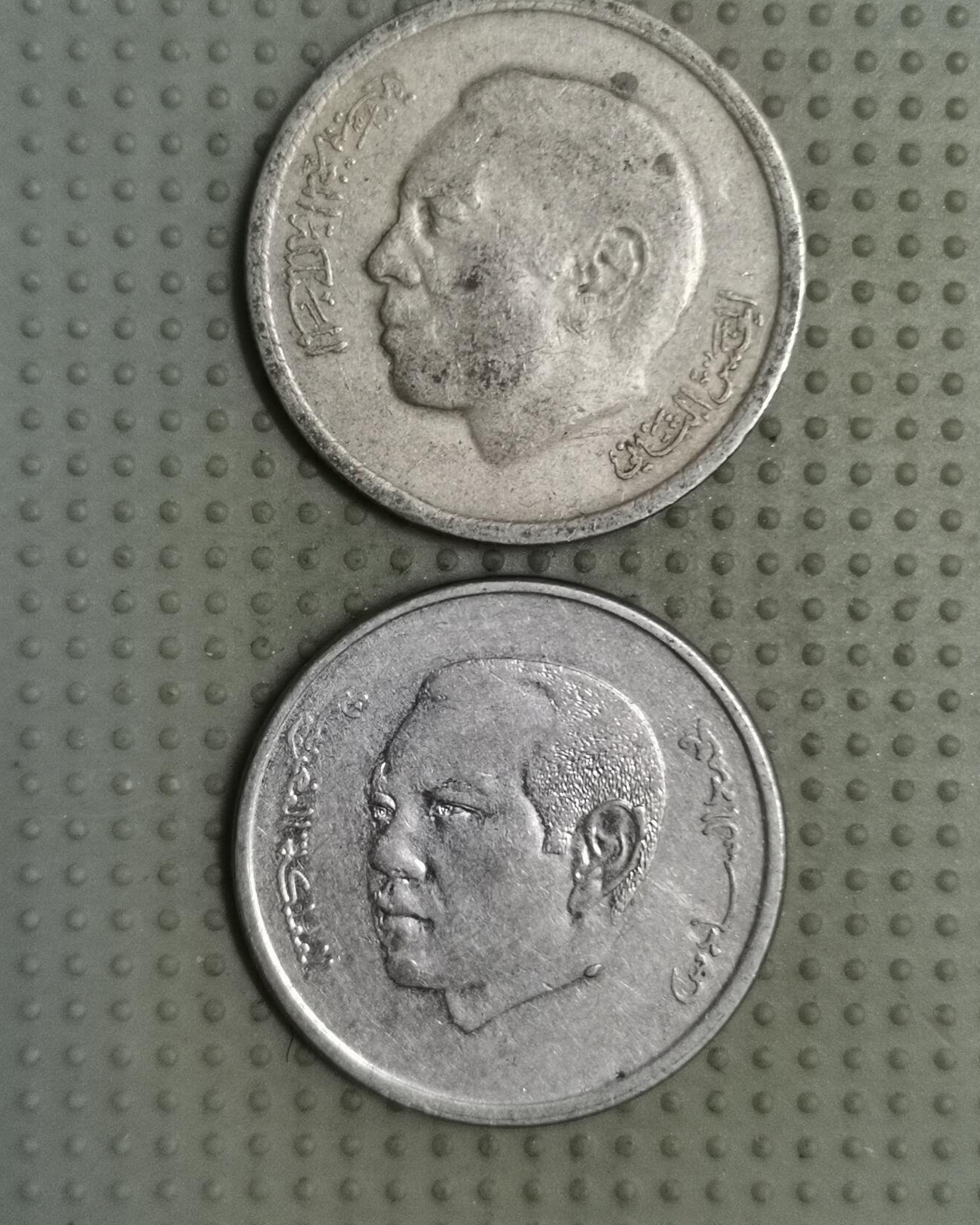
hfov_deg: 27.6
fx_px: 1994
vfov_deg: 34.1
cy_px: 579
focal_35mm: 55
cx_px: 494
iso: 400
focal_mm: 4.75
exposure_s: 1/30
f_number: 1.8
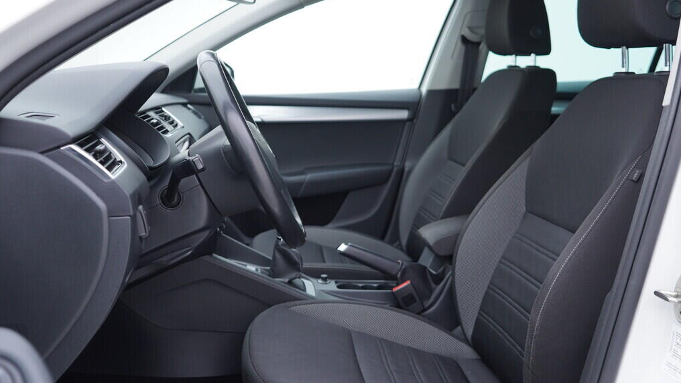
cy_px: 194
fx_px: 686
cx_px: 343
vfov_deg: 31.2
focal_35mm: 38
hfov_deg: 52.8
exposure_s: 1/40
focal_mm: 24
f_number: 2.8
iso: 125
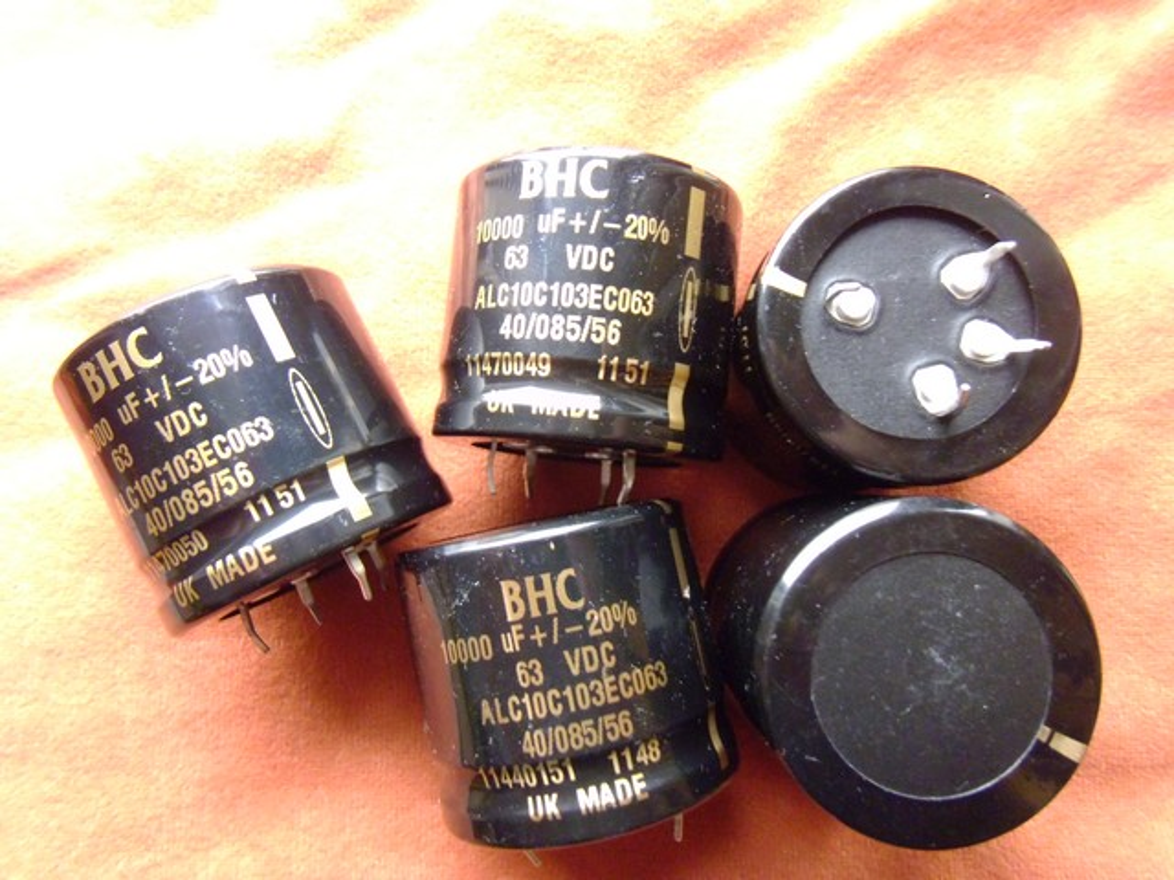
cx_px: 587
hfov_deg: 67.3
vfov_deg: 53.1
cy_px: 440
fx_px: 882
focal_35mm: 26
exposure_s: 1/13
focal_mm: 4.7
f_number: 2.8
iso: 400
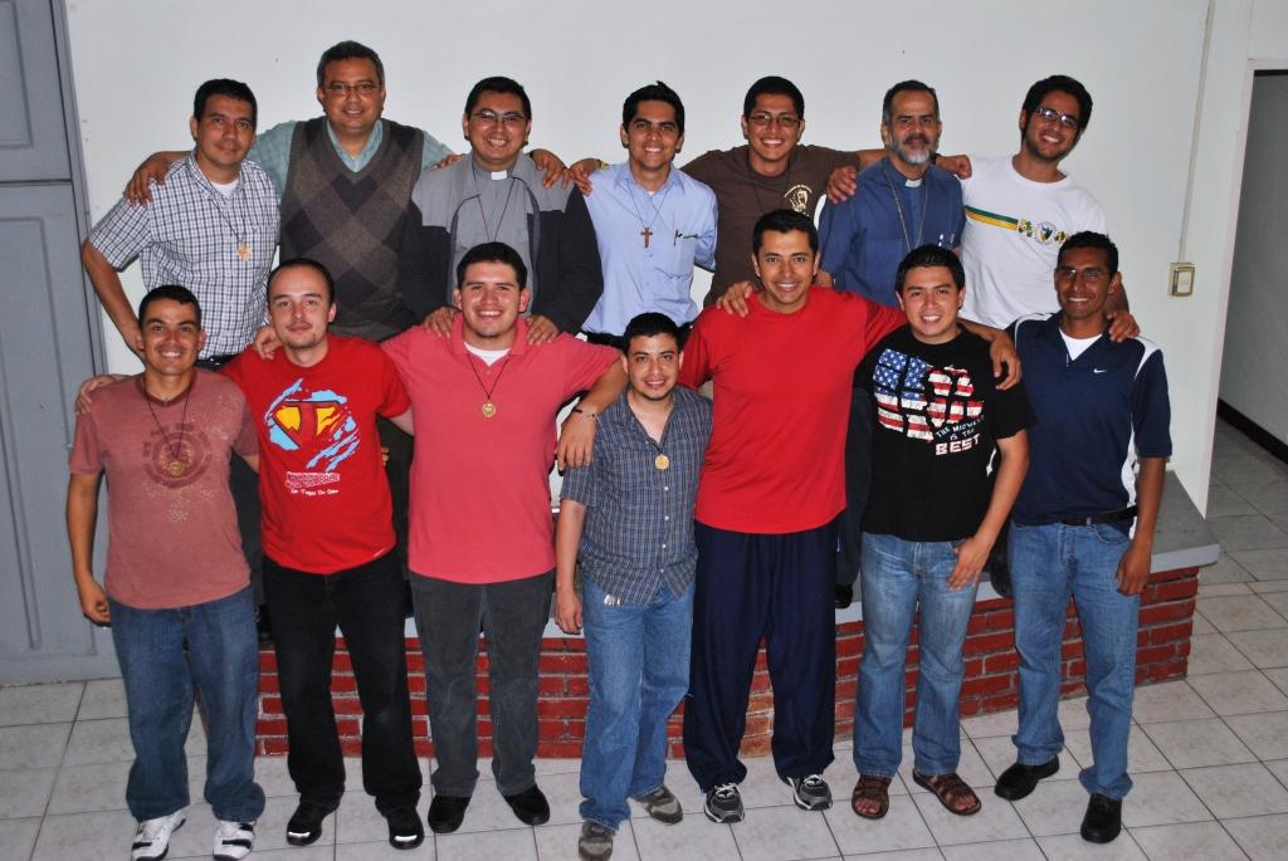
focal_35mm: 48
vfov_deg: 28.1
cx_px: 644
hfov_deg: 41.1
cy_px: 430
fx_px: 1719
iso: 200
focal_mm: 32
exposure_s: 1/60
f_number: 4.8
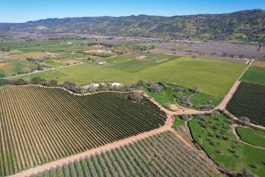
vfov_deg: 57.2
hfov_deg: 78.6
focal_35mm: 22
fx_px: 162
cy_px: 88
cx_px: 132
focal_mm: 8.38
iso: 110
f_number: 2.8
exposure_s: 1/1600
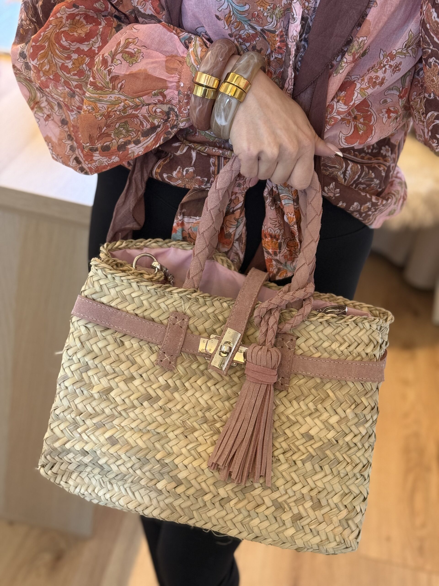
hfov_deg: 30.3
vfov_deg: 39.7
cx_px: 220
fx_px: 812
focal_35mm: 48
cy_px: 293
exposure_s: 1/33
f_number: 1.78
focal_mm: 6.76
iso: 320
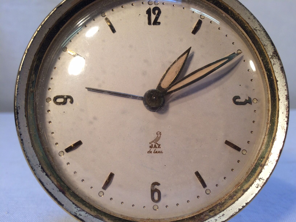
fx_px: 248
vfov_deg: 48.2
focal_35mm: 29
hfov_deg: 61.7
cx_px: 148
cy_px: 111
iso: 40
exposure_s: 1/50
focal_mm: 4.15
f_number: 2.2
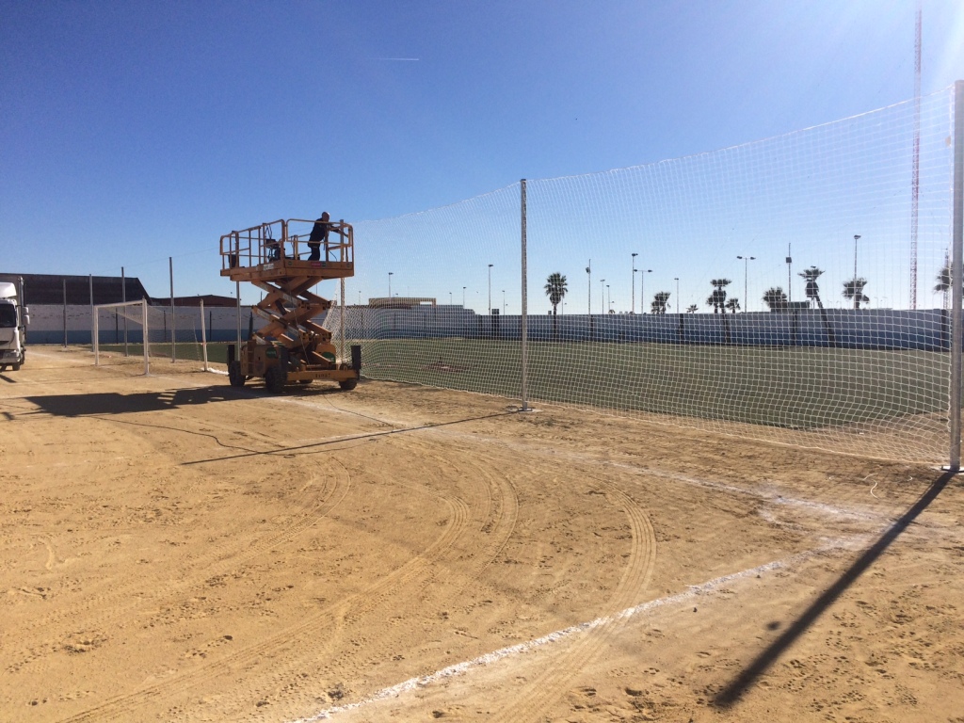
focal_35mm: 29
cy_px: 362
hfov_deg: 61.7
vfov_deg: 48.2
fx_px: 808
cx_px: 482
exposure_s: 1/5128
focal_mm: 4.15
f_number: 2.2
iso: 32
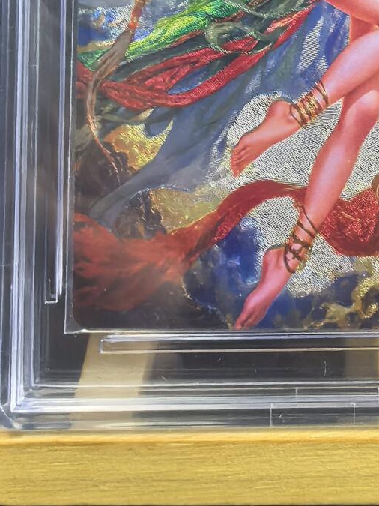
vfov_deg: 25.4
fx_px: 1051
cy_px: -31
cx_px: 359
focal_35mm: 72
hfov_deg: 19.9
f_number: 2.2
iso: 200
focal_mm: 1.95
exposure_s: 1/100
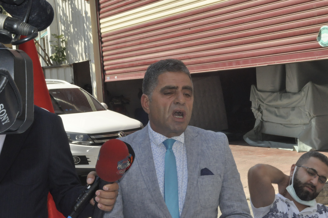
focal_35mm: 66
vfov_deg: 20.6
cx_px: 164
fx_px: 601
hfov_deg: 30.5
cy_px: 109
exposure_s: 1/200
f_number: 36
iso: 2000
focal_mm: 44
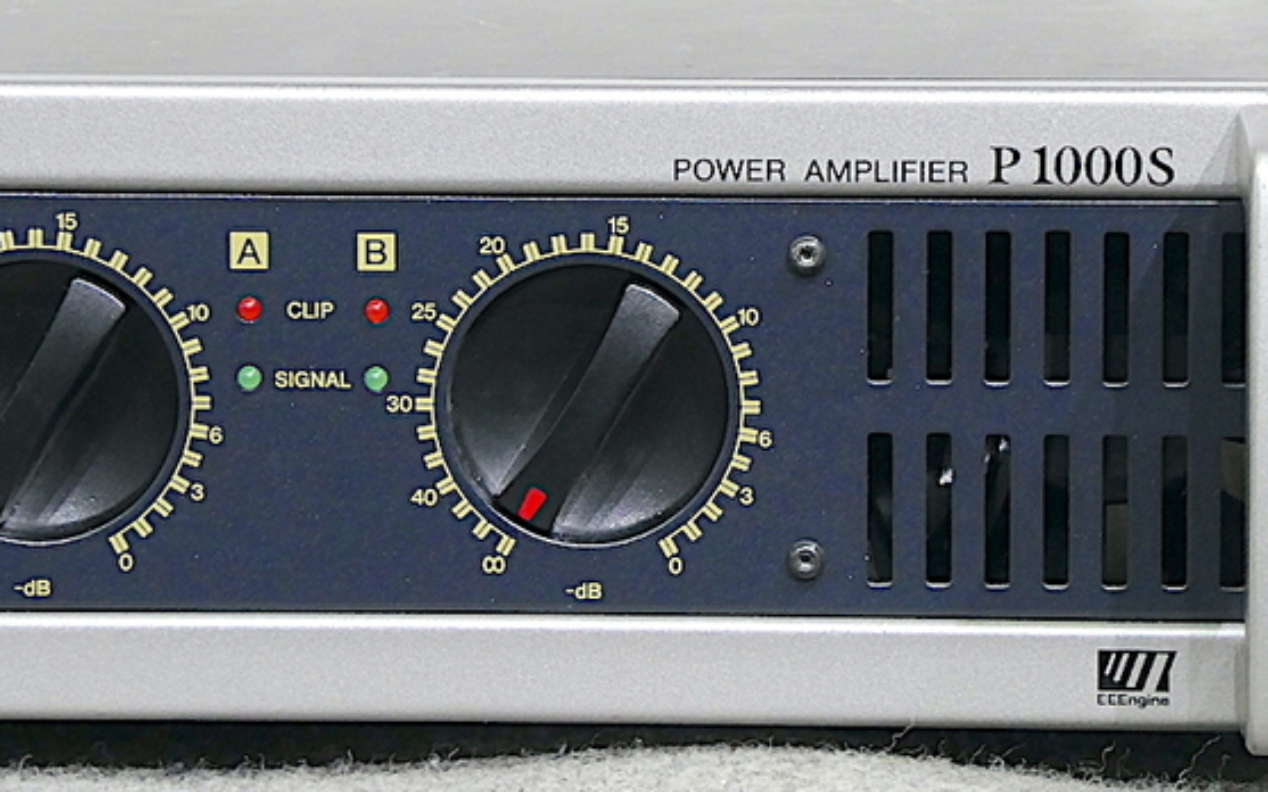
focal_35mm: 210
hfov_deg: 10.0
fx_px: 7256
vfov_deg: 6.2
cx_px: 562
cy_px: 319
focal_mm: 20.6
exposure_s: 1/8
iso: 200
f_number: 5.1
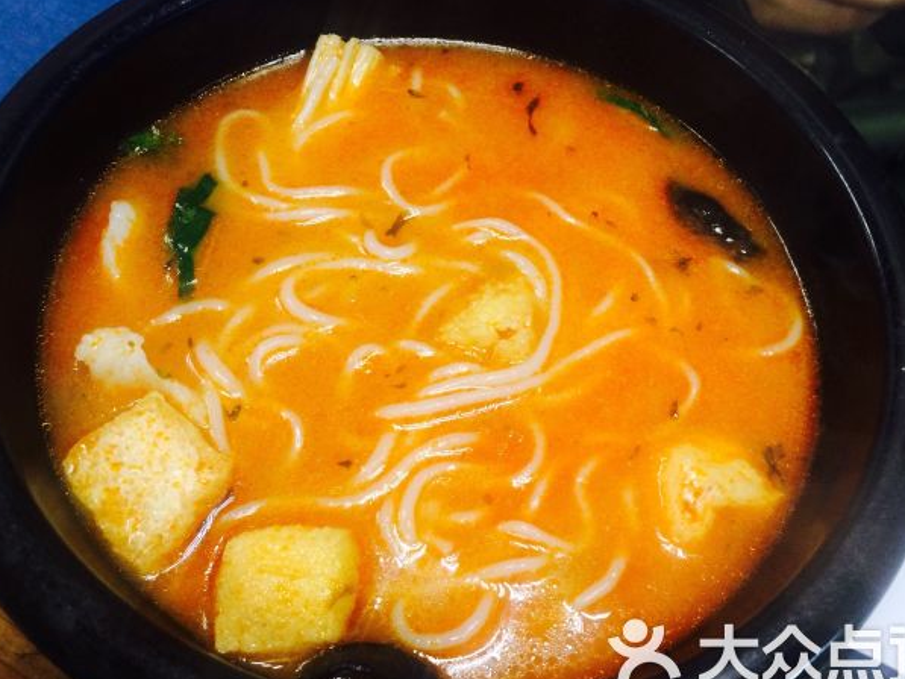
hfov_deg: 53.9
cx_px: 458
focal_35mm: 34
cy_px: 336
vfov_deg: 41.8
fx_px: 889
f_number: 2.2
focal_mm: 4.15
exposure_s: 1/33
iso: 80
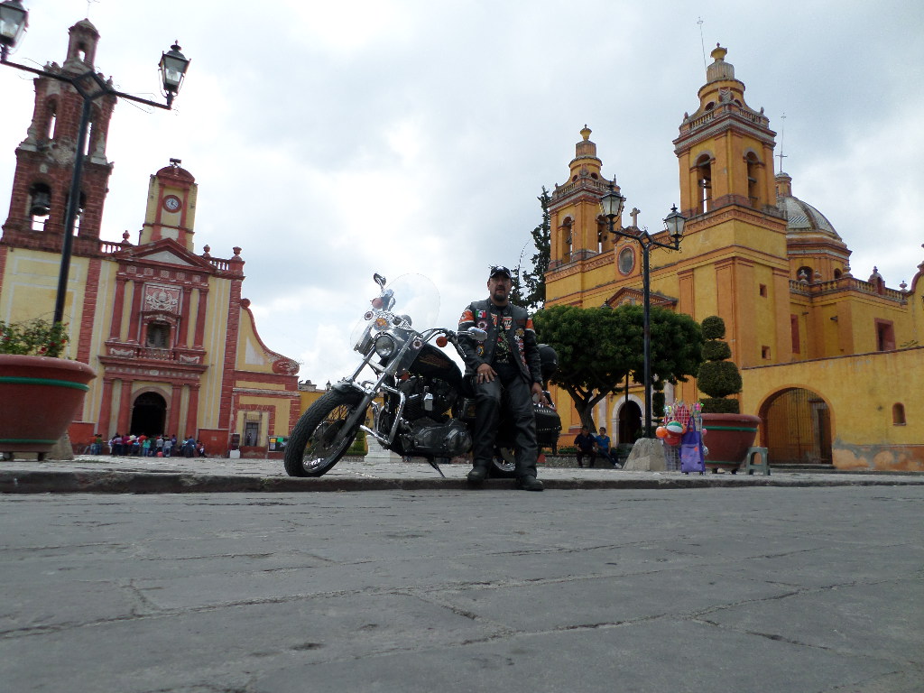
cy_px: 346
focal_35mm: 25
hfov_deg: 69.4
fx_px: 667
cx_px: 462
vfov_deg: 54.9
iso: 80
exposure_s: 1/1500
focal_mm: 4.5
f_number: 2.5
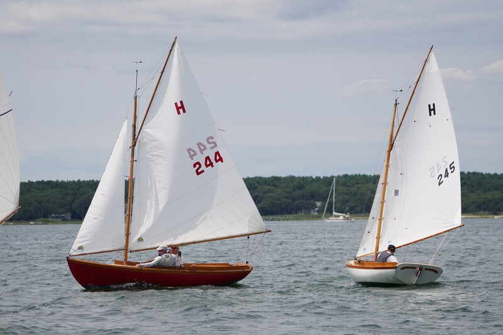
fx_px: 3143
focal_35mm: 225
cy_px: 168
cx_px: 252
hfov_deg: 9.2
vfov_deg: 6.1
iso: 125
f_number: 5
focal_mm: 150
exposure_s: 1/1250
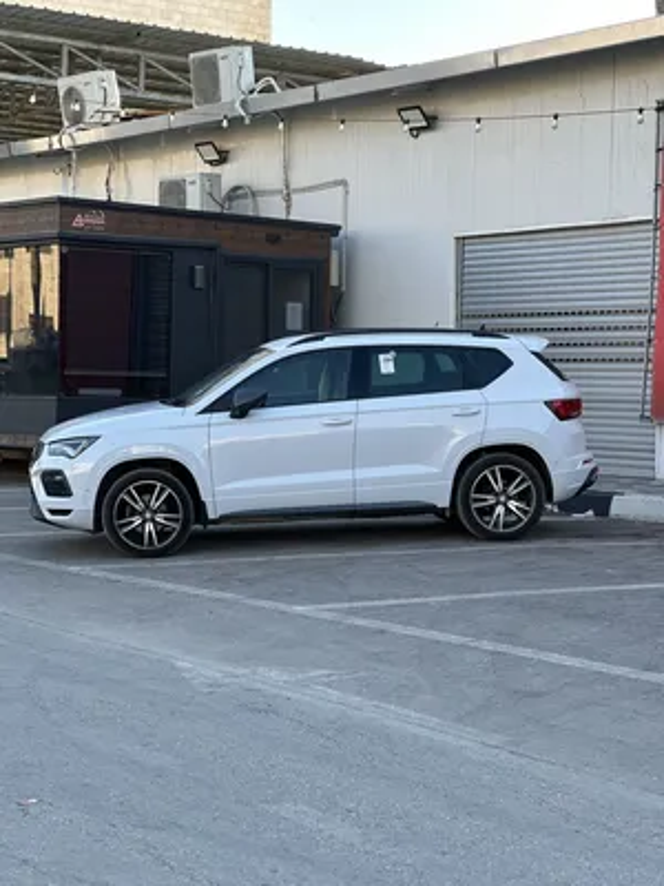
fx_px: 1969
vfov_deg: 25.3
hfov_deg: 19.1
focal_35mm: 77
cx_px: 332
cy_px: 443
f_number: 2.8
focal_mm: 9
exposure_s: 1/121
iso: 32
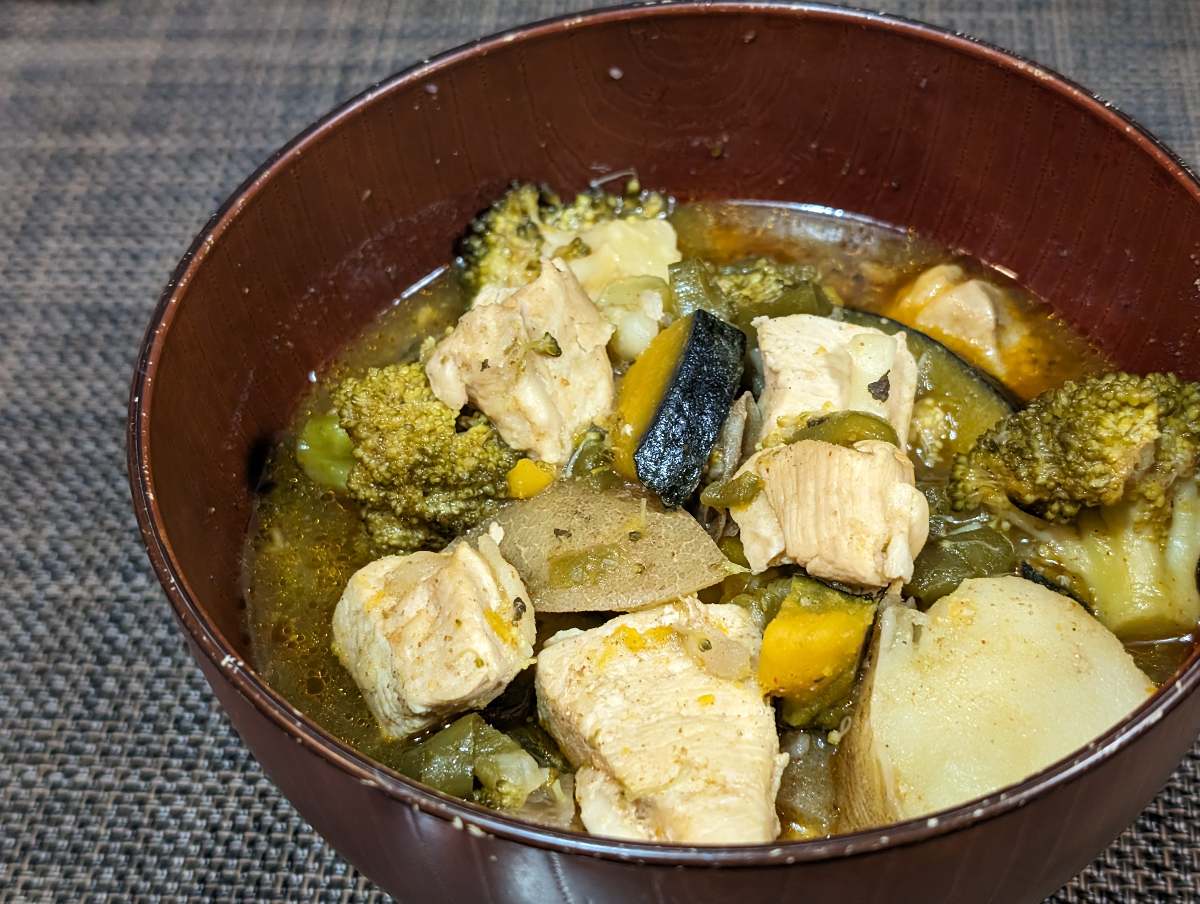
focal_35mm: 49
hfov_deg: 38.9
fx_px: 1701
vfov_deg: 29.7
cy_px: 452
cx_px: 600
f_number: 1.68
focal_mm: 6.9
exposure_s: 1/60
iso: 716
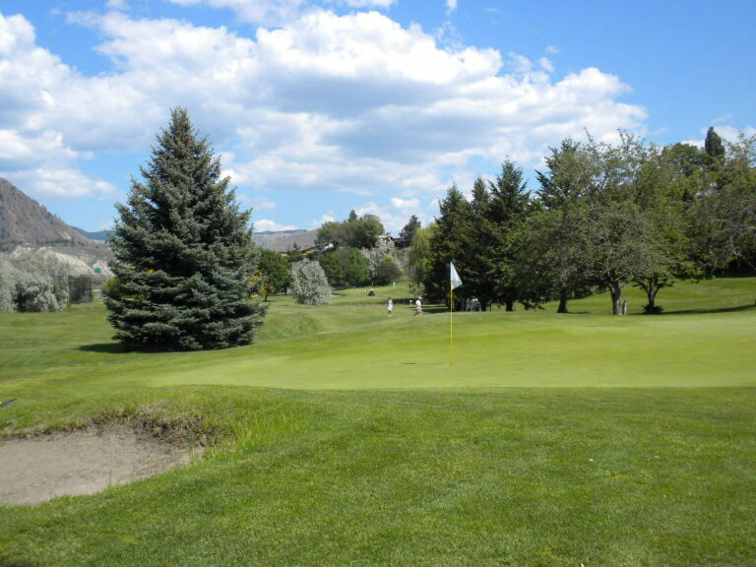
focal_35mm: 37
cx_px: 378
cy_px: 284
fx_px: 808
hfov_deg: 50.1
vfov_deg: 38.7
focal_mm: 6.6
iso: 64
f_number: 10
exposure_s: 1/110
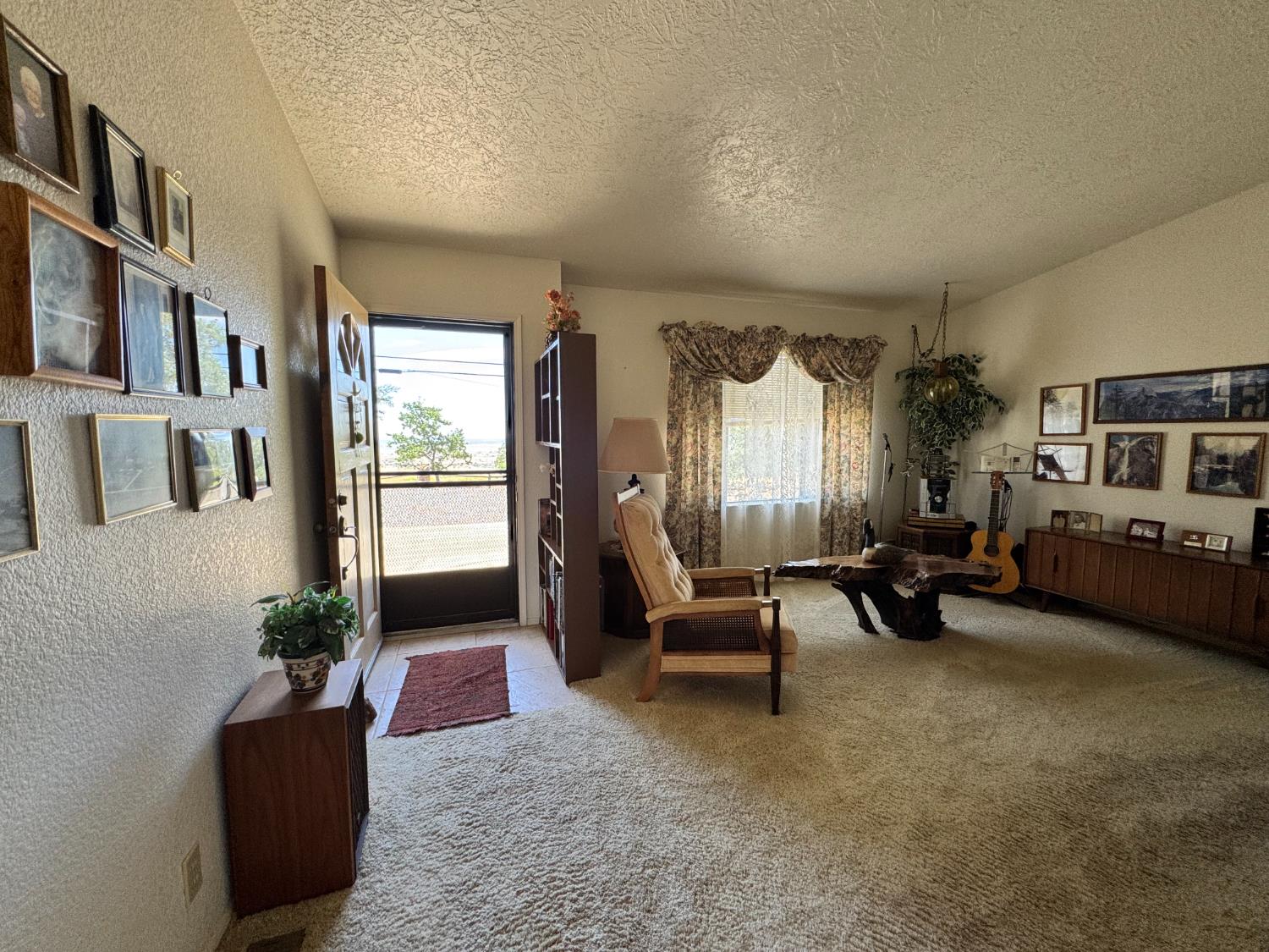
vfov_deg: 85.7
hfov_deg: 102.1
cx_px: 634
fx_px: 513
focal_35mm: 14
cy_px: 476
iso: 80
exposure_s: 1/99
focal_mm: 2.22
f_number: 2.2
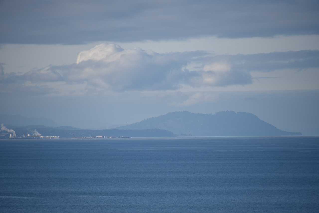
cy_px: 106
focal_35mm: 300
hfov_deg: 6.9
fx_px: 2659
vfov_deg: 4.6
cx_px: 160
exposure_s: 1/640
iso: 100
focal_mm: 300
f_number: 6.3
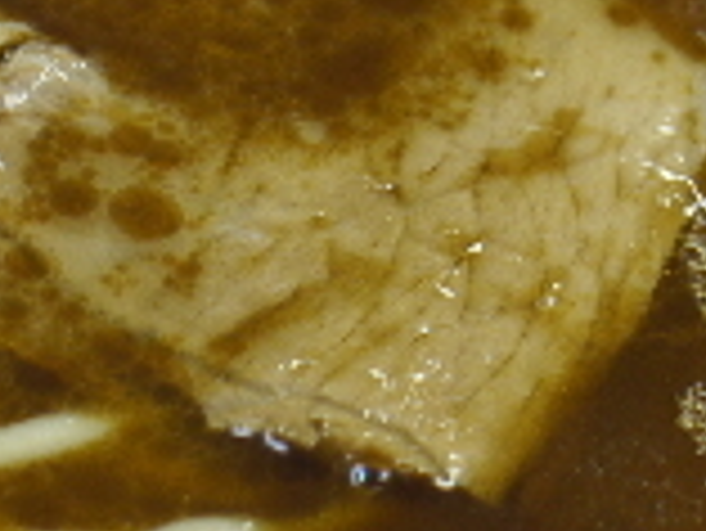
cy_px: -9
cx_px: -288
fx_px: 3898
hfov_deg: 10.1
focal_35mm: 191
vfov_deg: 7.7
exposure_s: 1/30
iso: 400
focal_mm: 25
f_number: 4.9
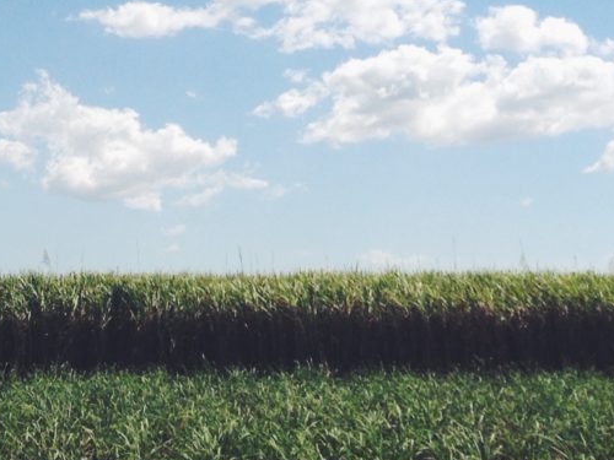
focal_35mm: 95
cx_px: 343
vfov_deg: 15.2
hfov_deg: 20.6
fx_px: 1685
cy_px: -27
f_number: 2.4
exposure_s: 1/2857
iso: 50
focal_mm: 4.13
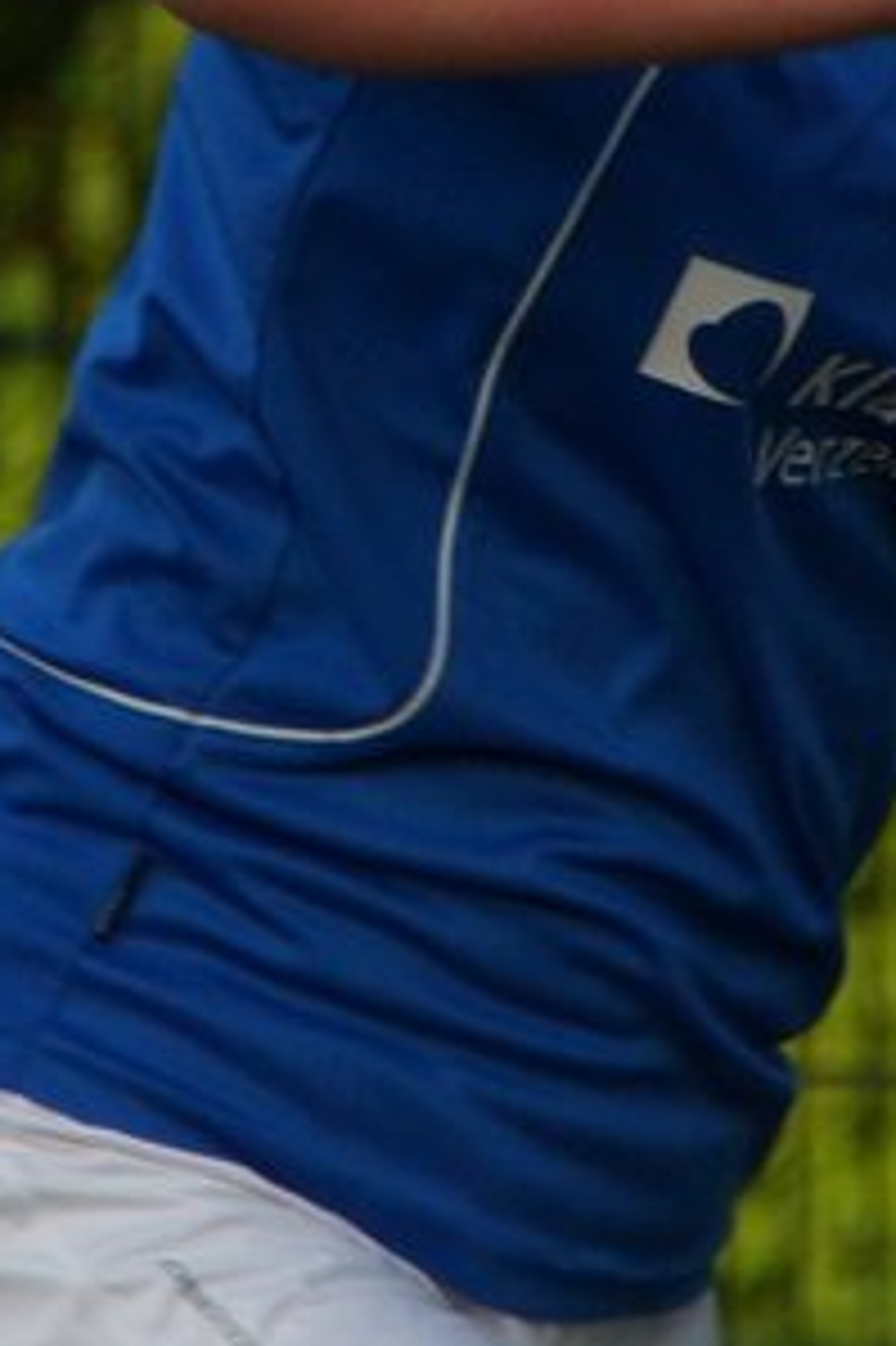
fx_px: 40364
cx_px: 1020
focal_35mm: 1080
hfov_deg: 1.3
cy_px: 297
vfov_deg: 1.9
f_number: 7.1
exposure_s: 1/400
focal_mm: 210
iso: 400
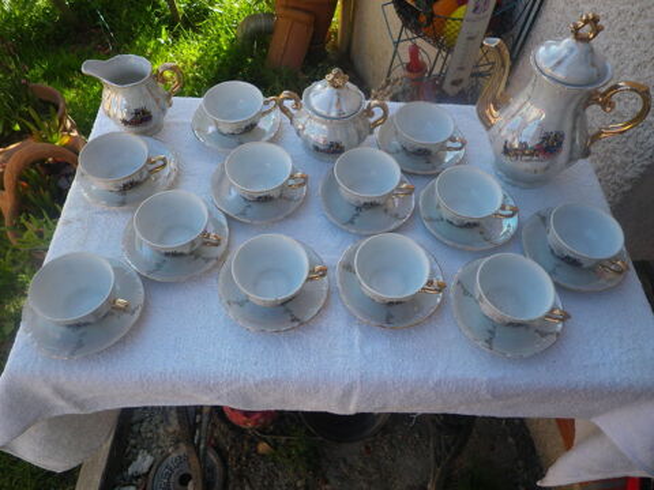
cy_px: 245
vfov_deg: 49.7
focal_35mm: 28
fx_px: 529
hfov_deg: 63.4
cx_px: 327
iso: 64
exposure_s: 1/250
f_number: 2.6
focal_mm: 4.9
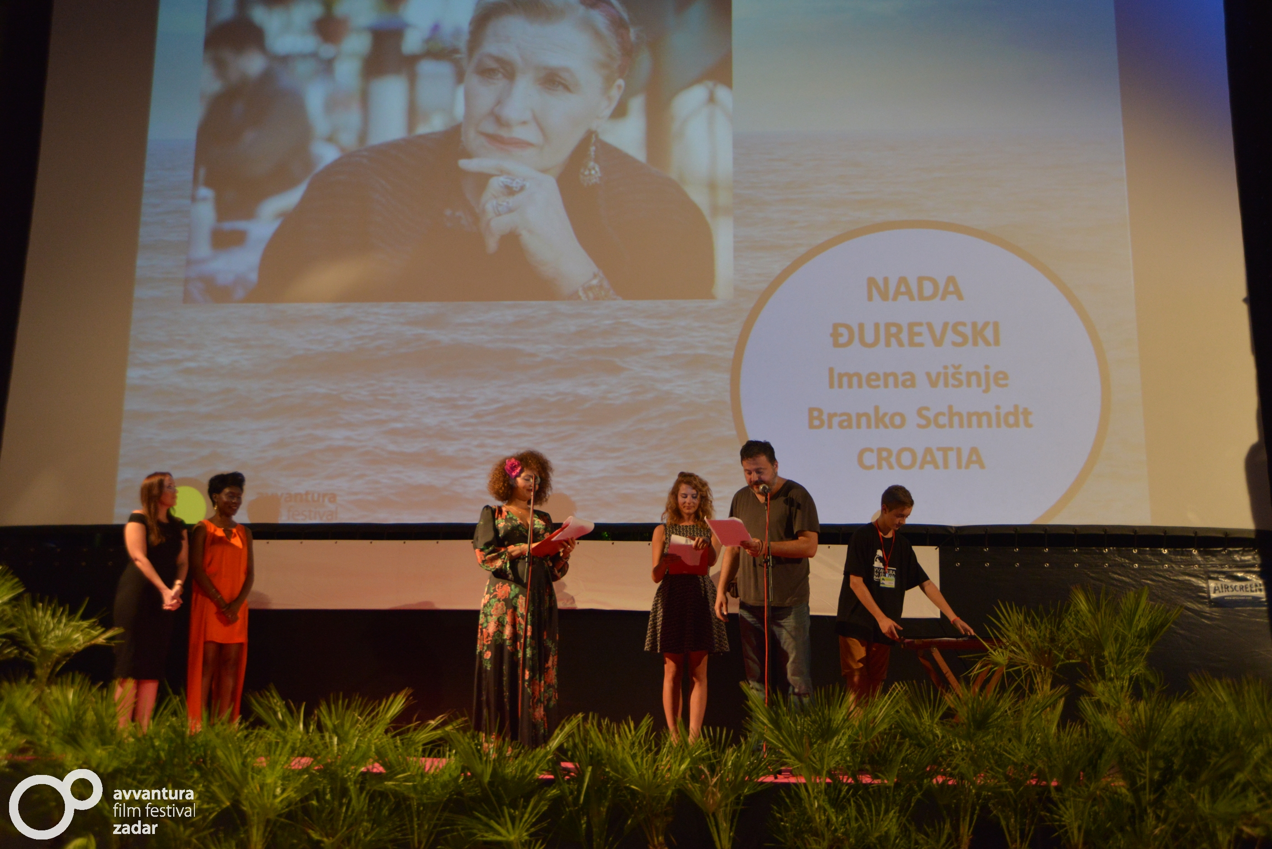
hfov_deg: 54.4
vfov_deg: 37.9
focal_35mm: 35
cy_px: 424
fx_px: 1237
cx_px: 636
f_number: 5.6
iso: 2000
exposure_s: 1/60
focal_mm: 35
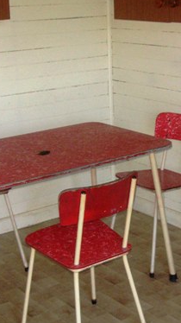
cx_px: 126
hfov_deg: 17.4
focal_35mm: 69
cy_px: 162
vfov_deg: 30.6
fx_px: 590
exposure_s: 1/45
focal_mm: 6.1
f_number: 2.8
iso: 160
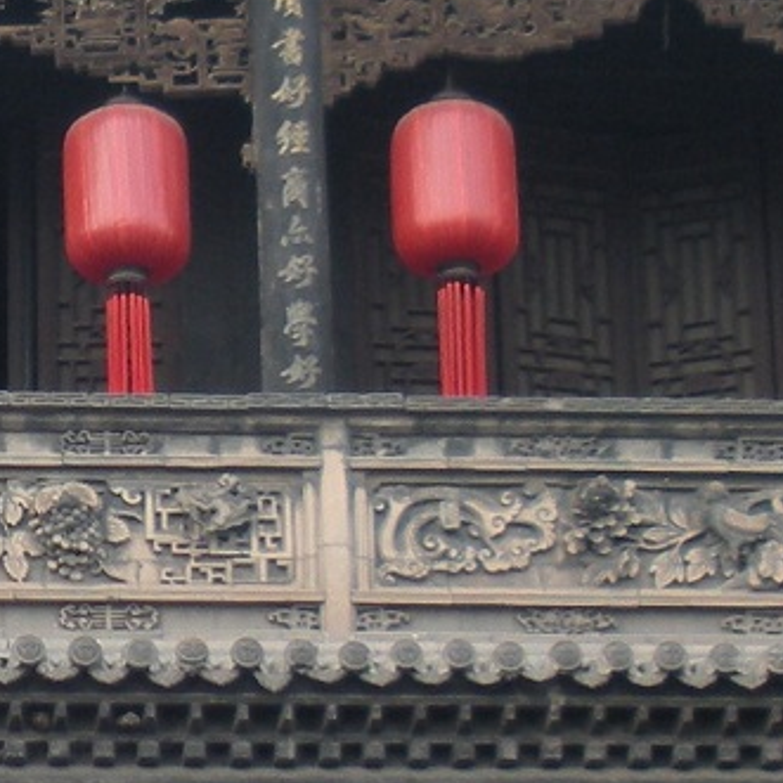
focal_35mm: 192
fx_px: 4914
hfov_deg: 9.0
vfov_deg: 9.1
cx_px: -73
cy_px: 525
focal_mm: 6.3
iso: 64
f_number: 3.5
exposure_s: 1/151
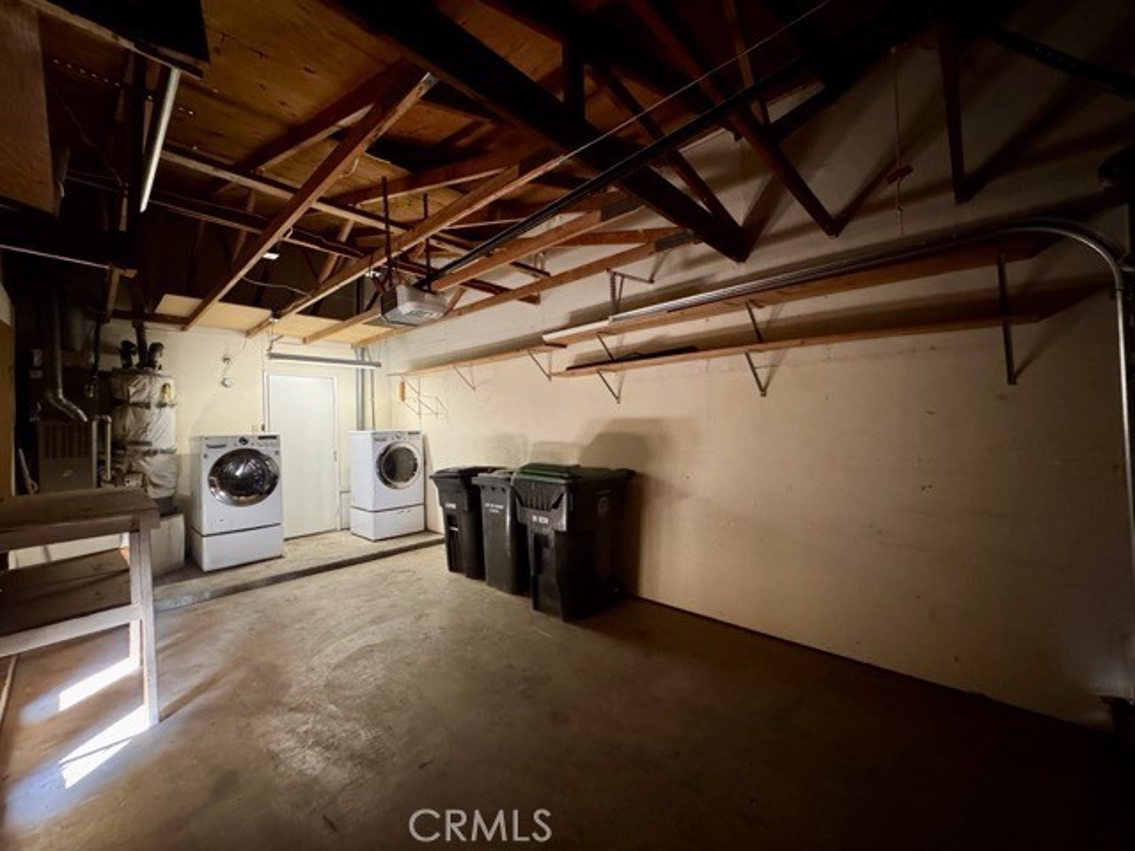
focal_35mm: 14
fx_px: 459
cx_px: 568
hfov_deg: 102.1
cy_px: 426
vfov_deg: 85.7
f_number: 2.2
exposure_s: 1/40
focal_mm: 2.22
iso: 1000
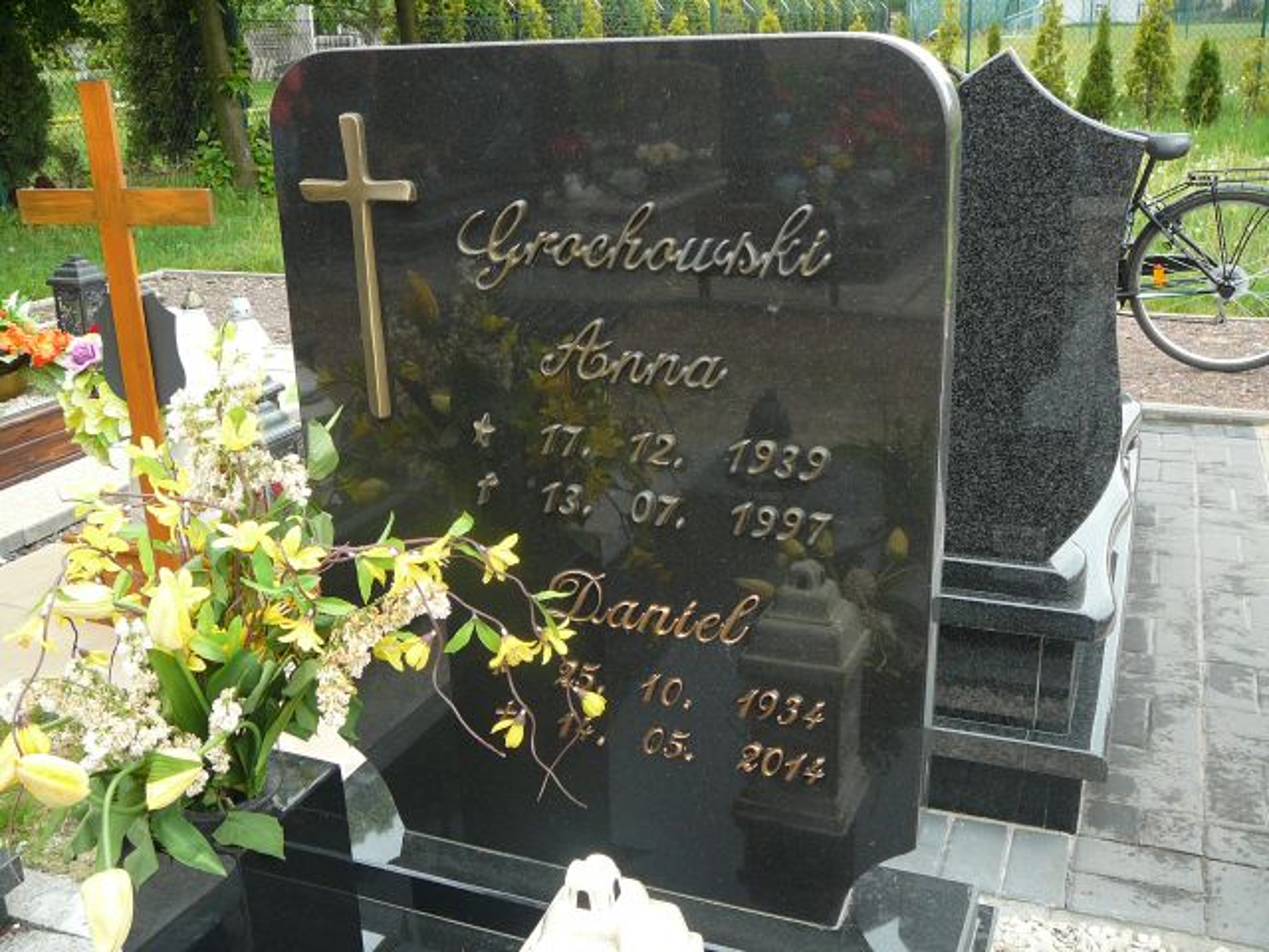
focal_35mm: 35
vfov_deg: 40.7
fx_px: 1283
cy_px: 476
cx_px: 634
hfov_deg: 52.6
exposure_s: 1/160
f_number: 2.8
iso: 80
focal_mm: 5.2
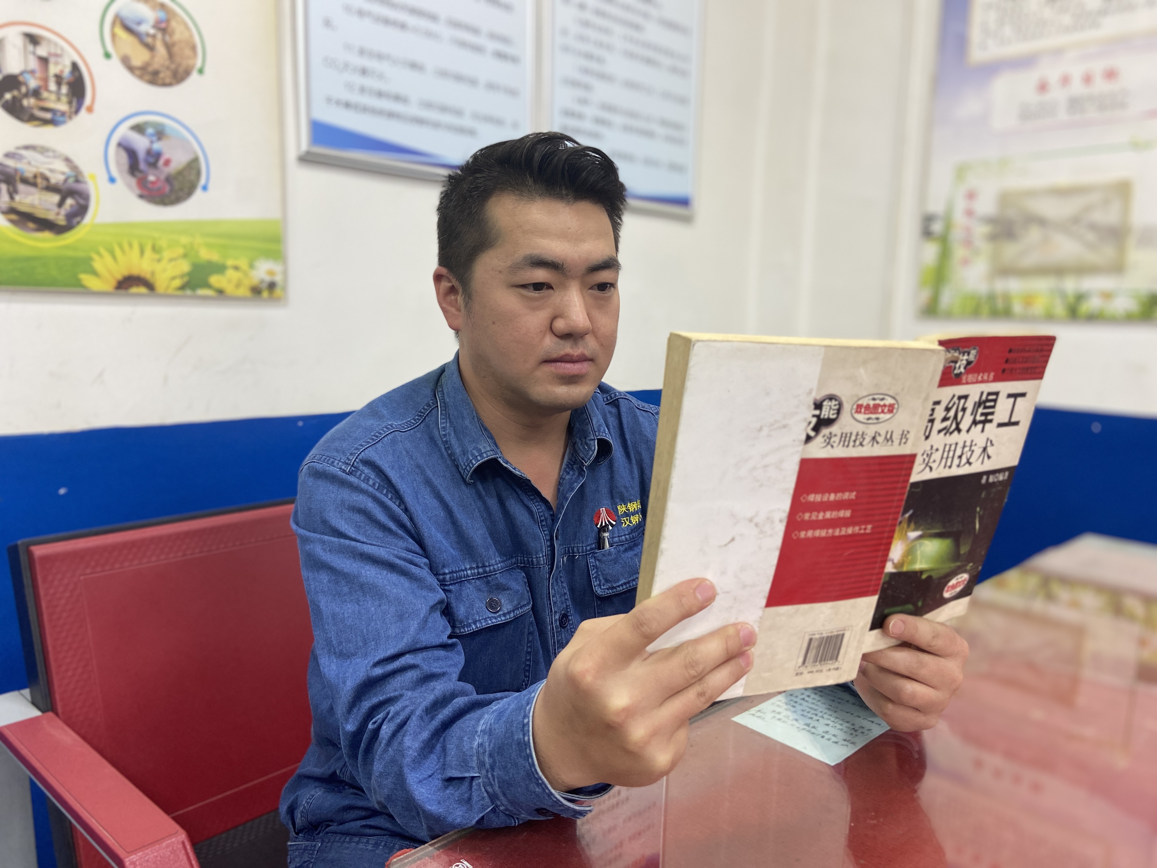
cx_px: 578
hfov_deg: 67.3
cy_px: 434
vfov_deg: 53.1
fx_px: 869
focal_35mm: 26
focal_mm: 4.25
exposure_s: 1/50
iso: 125
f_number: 1.8
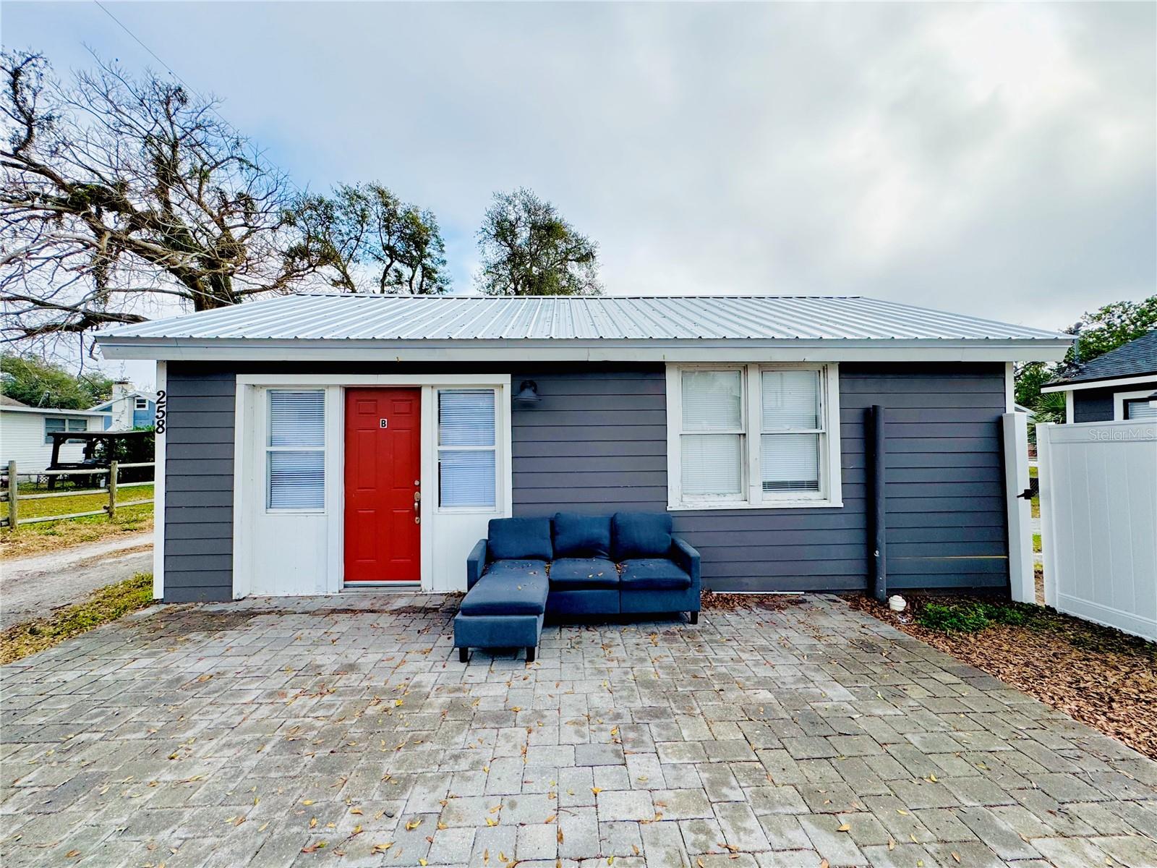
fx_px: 468
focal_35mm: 14
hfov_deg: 102.1
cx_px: 578
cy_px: 434
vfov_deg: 85.7
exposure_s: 1/1600
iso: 50
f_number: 2.2
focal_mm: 2.22
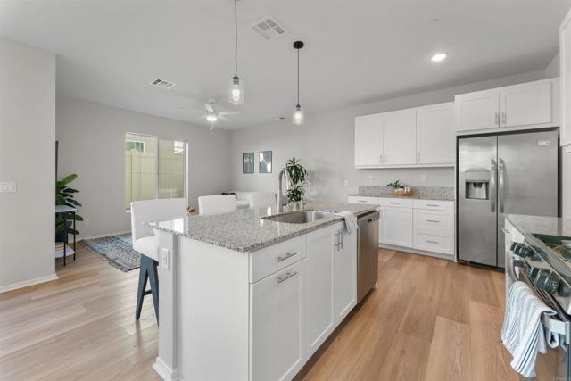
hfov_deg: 104.2
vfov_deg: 81.2
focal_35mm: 14
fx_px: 222
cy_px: 190
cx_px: 286
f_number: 11
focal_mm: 14
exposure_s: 1/3
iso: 640
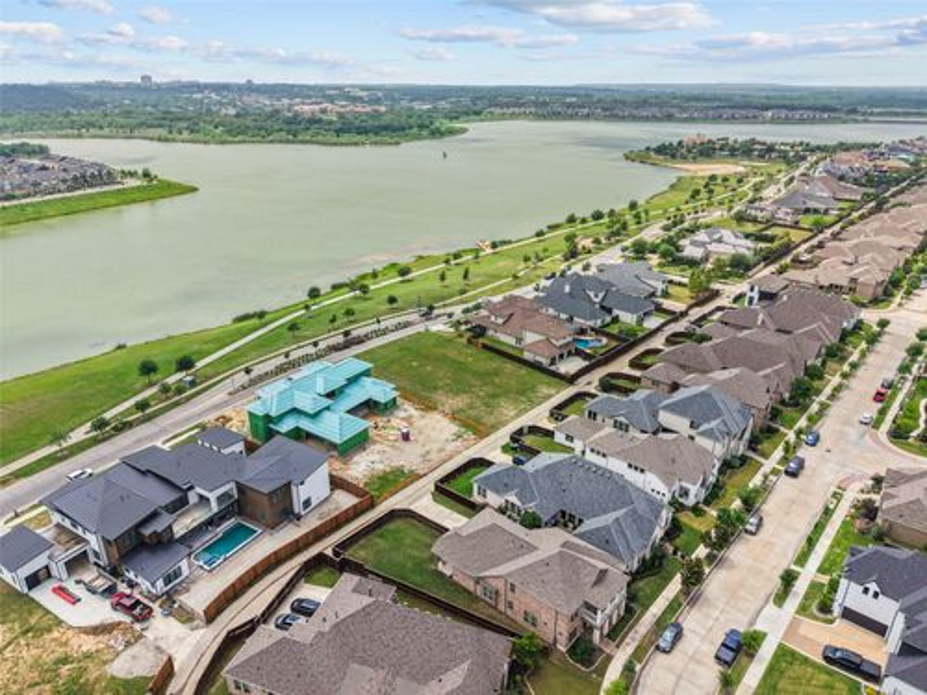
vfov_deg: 56.8
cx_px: 464
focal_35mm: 24
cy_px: 348
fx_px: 643
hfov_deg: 71.6
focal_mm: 8.67
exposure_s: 1/4000
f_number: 1.8
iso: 170
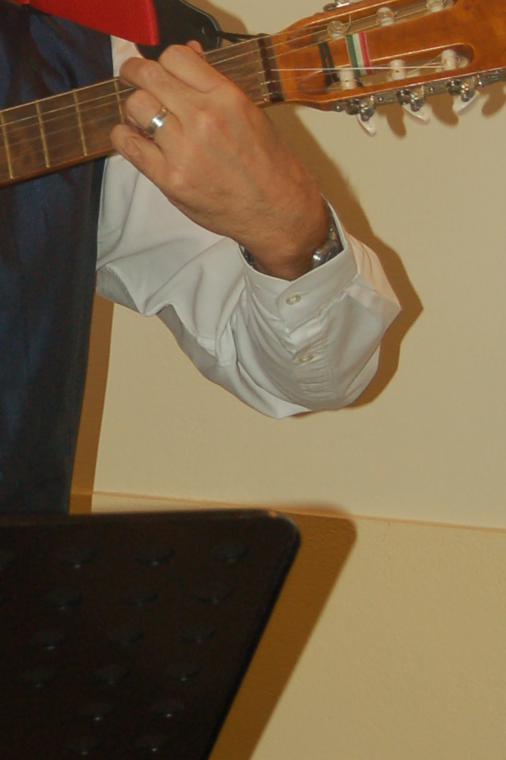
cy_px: 275
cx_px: -111
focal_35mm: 138
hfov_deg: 9.7
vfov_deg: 14.8
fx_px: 2924
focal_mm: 31
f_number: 4.5
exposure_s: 1/60
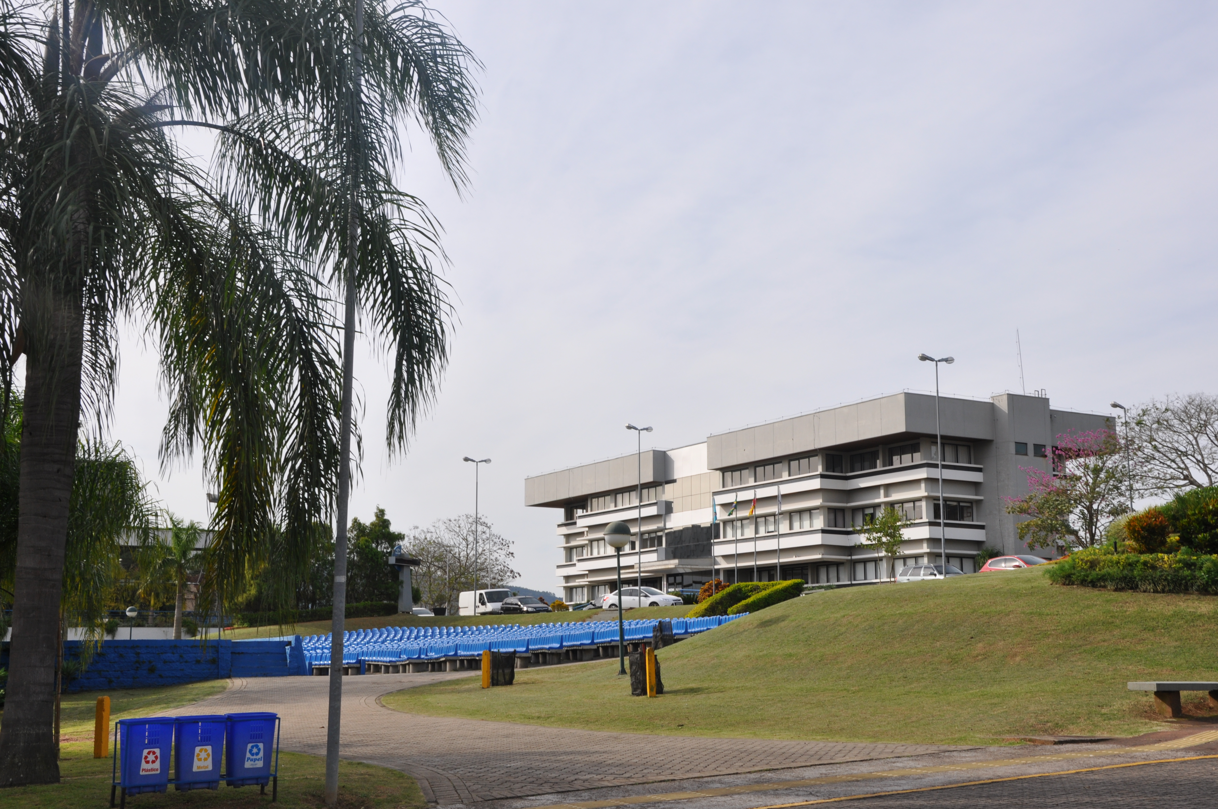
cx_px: 609
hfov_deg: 43.7
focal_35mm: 45
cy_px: 404
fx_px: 1521
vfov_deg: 29.8
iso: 200
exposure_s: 1/200
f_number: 14
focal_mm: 30
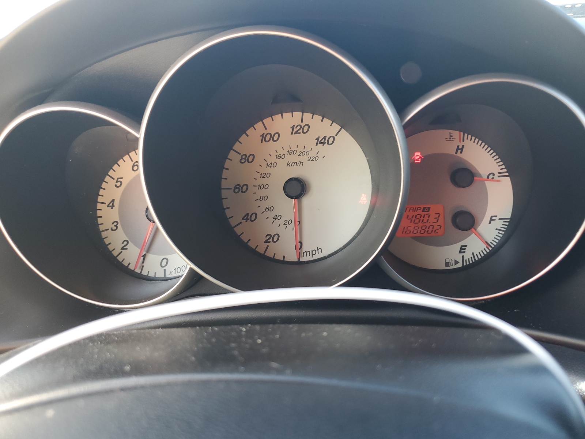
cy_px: 220
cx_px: 292
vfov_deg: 53.1
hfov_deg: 67.3
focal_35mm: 26
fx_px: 439
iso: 59
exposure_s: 1/60.2
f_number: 1.5
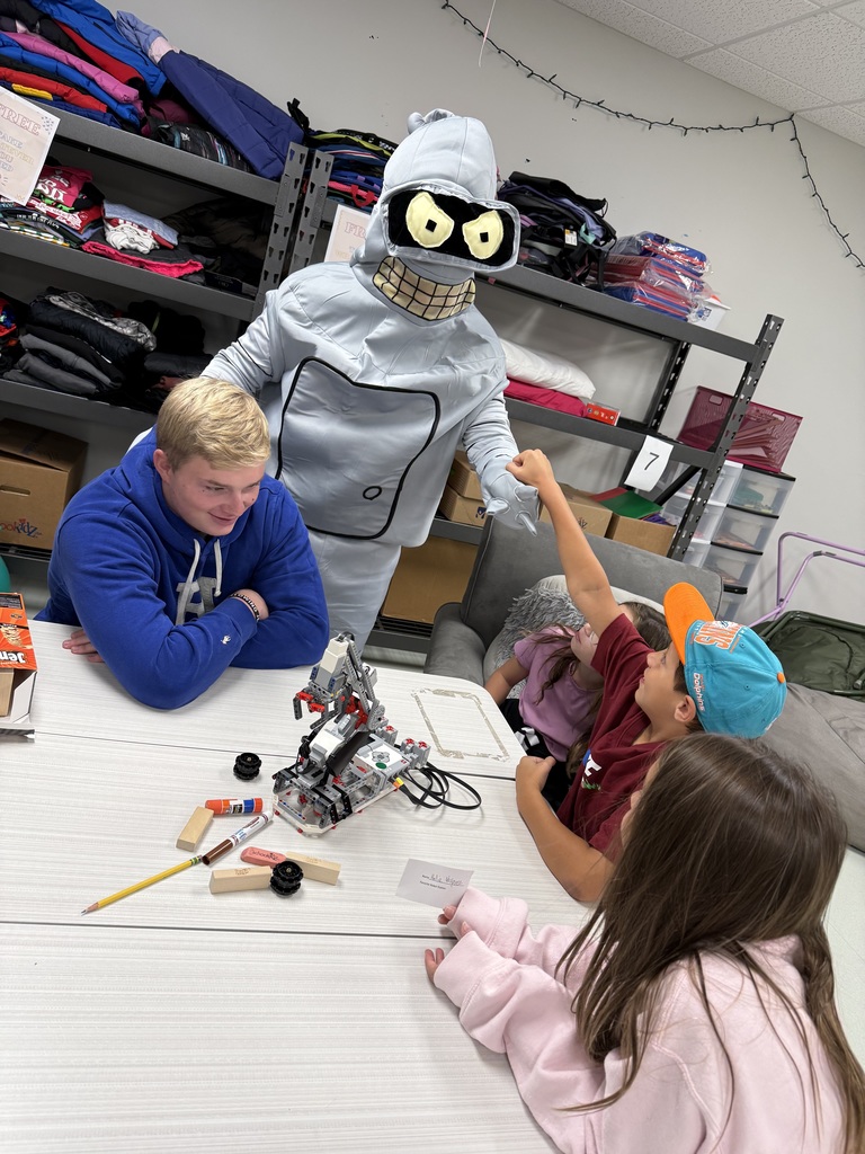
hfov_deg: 56.8
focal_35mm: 24
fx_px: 800
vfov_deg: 71.6
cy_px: 577
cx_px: 432
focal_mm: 6.76
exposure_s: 1/121
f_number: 1.78
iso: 125
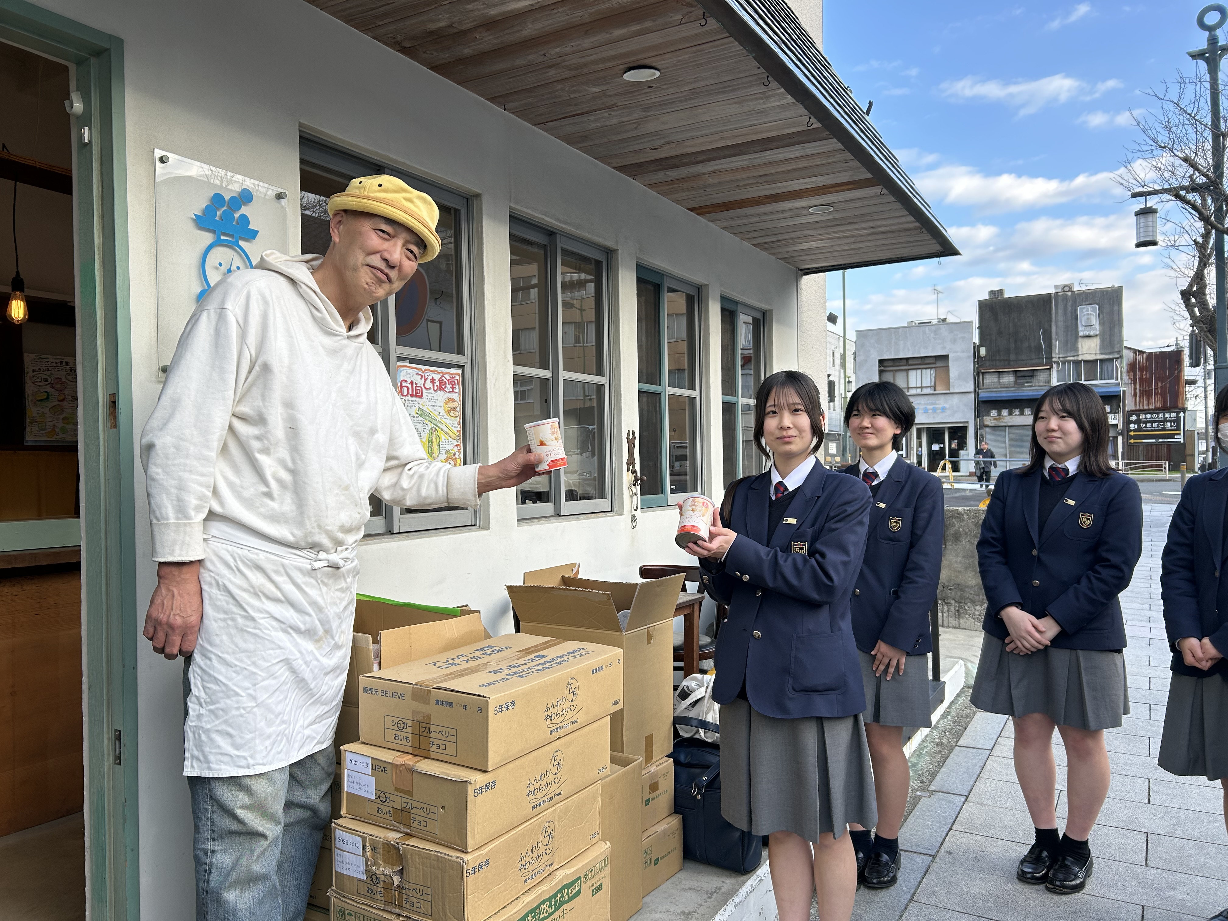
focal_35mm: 26
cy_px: 460
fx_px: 922
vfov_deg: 53.1
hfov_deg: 67.3
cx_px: 614
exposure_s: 1/738
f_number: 1.5
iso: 50
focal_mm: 5.7
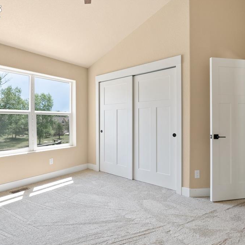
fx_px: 176
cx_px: 115
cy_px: 123
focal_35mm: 22
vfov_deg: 69.6
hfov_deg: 69.6
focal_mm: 17
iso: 160
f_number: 8
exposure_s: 1/15
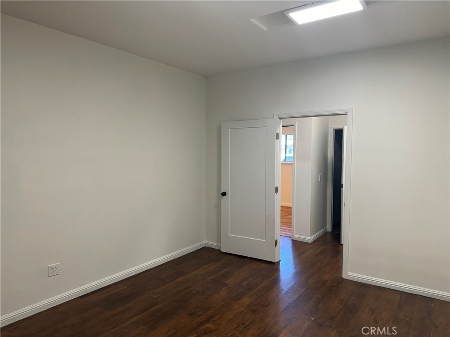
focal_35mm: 24
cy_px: 168
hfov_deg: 71.6
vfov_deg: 56.8
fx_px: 312
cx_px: 225
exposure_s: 1/120
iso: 160
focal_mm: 6.76
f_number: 1.78
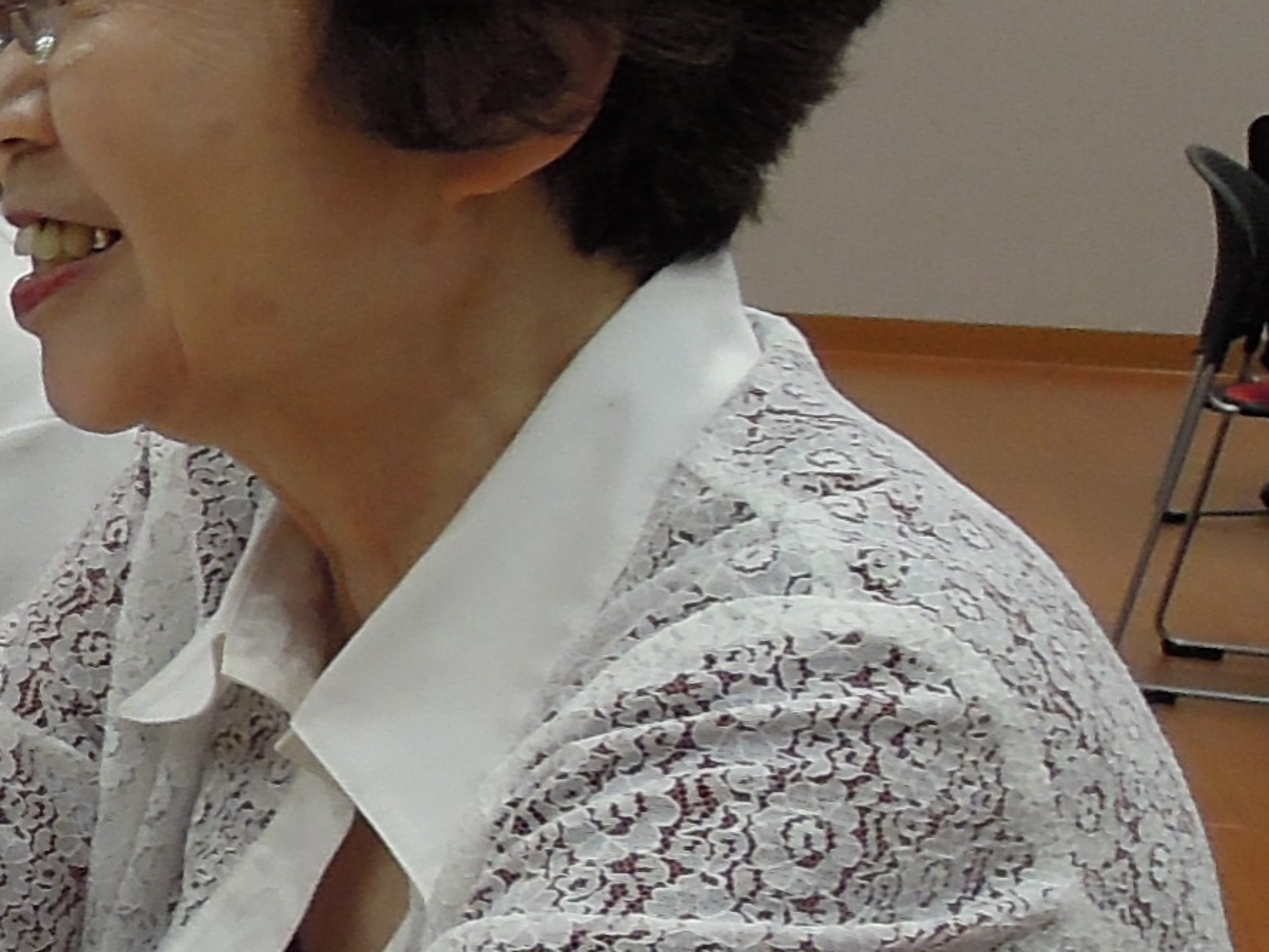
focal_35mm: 108
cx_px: -1447
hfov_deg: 14.4
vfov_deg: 13.7
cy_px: 398
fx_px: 3960
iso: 160
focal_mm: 4.3
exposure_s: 1/60
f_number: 2.8
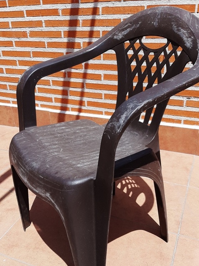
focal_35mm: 34
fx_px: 261
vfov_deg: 53.8
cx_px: 102
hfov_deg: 41.8
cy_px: 148
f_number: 1.7
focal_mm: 3.93
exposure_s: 1/3521
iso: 40
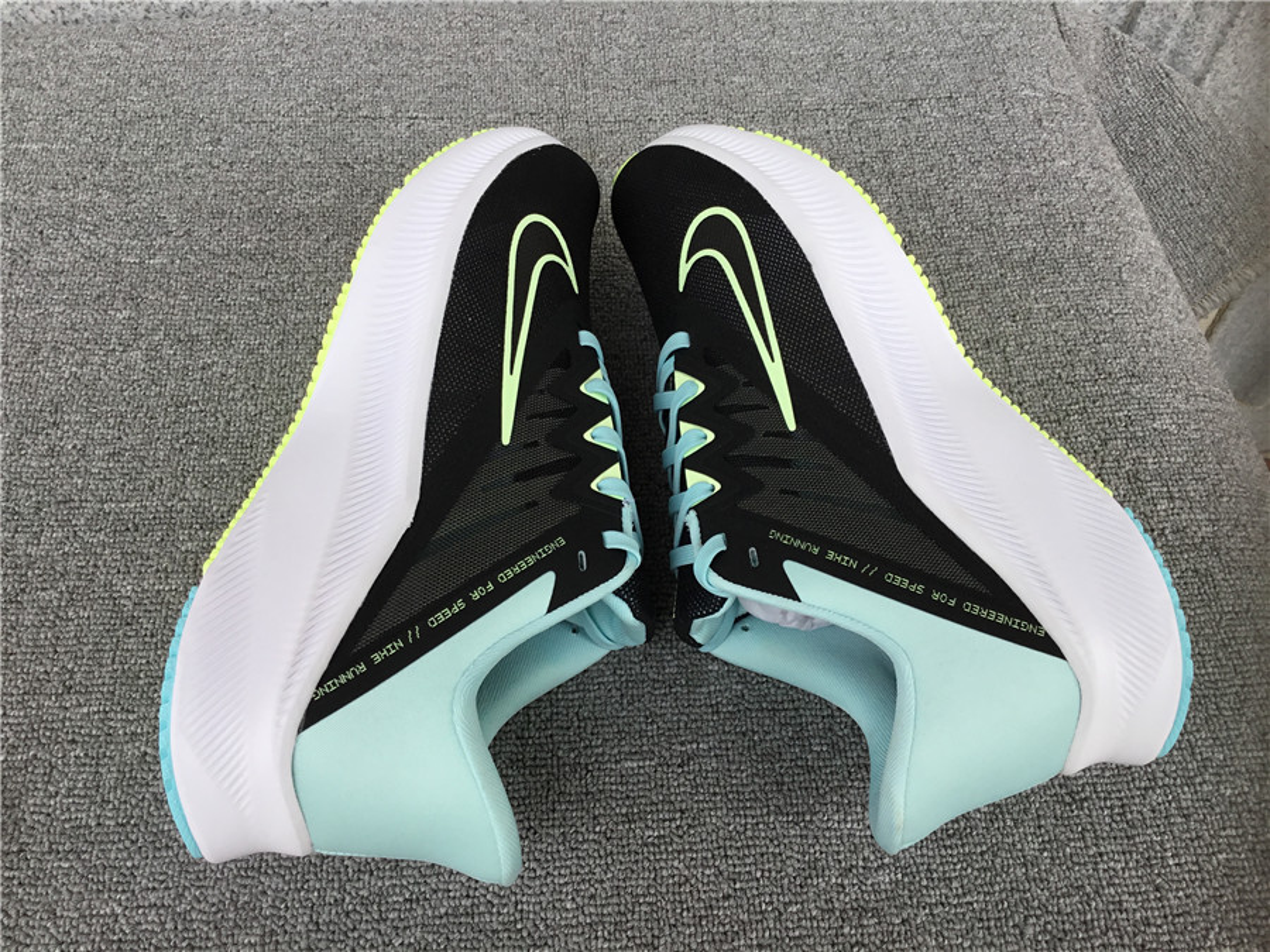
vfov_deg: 45.4
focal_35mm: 31
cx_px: 635
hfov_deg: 58.4
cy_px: 476
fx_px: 1137
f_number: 2.4
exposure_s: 1/263
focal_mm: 3.3
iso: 25
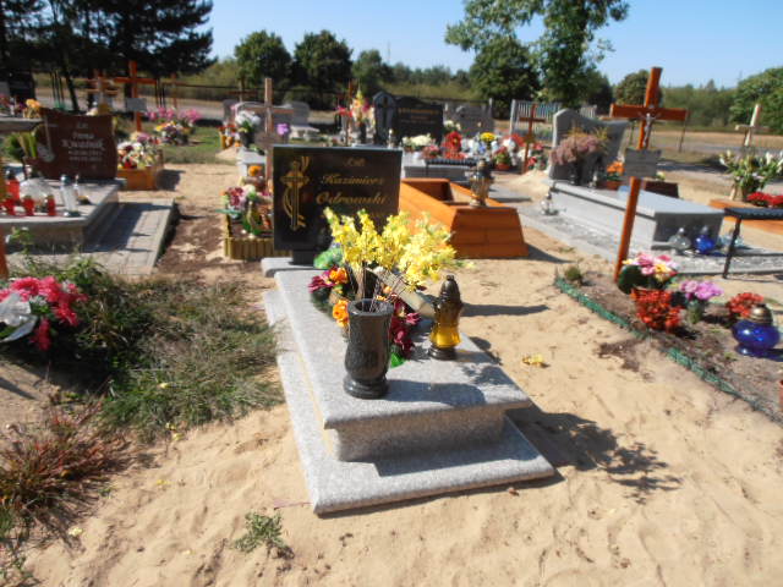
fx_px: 543
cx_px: 392
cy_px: 294
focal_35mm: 24
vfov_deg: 56.8
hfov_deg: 71.6
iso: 80
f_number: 3
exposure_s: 1/1250
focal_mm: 4.2
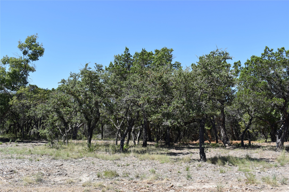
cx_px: 144
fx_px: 301
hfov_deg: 51.3
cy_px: 96
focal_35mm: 38
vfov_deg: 35.5
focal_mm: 25
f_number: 8
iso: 125
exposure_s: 1/250
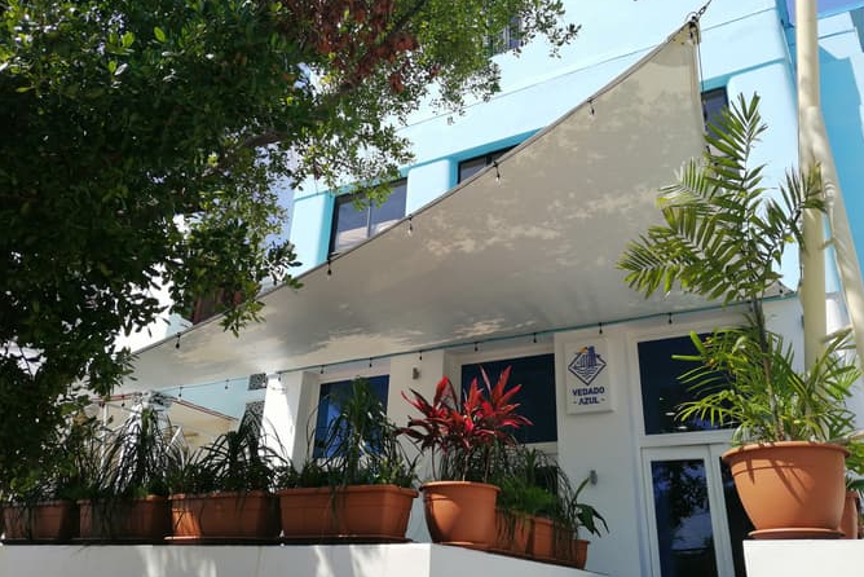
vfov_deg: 45.0
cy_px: 274
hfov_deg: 63.6
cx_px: 444
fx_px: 696
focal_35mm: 29
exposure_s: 1/1395
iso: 50
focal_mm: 3.95
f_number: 1.8
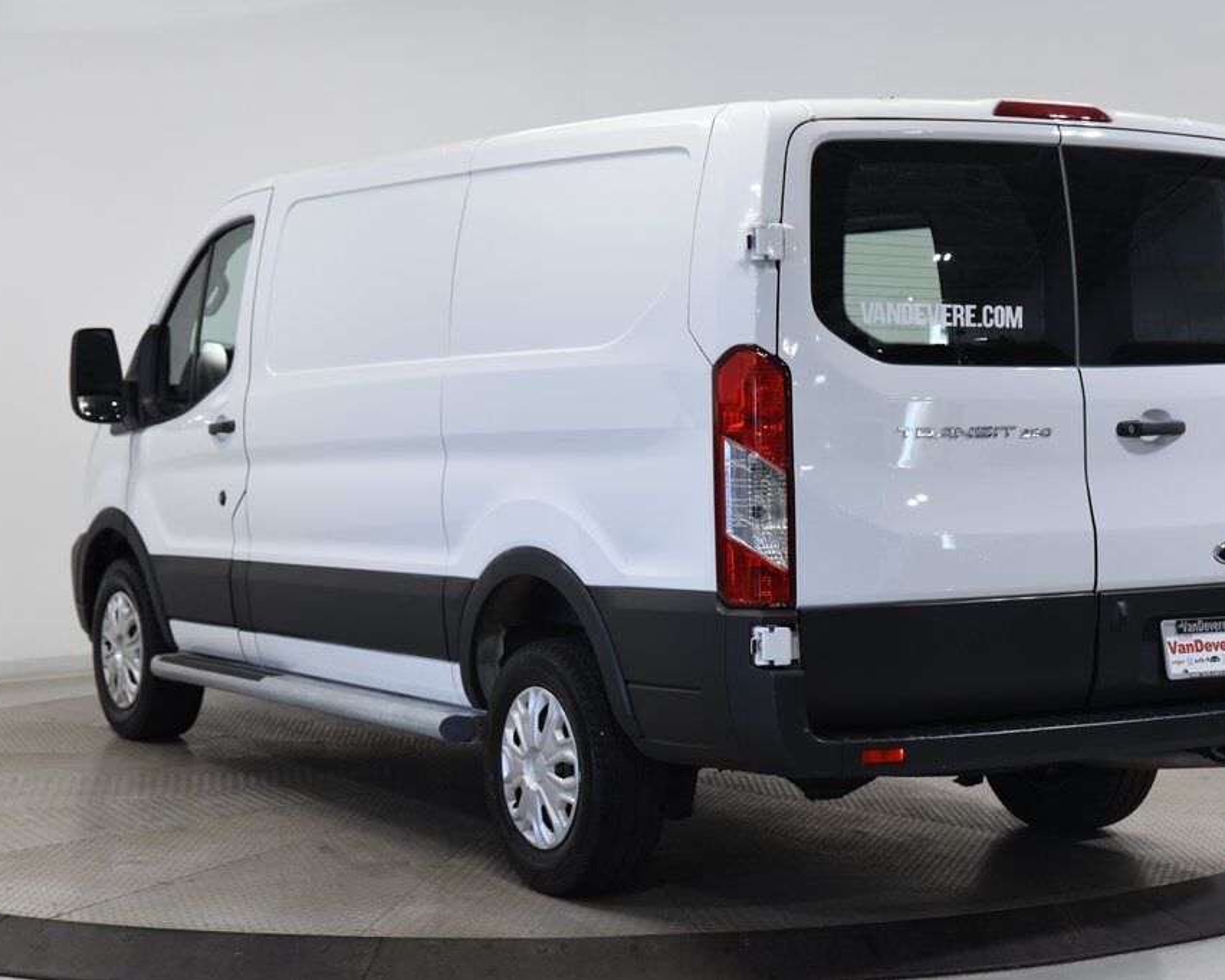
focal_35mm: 70
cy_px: 491
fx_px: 2537
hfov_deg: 27.1
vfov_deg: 21.8
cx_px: 715
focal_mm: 62
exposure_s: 1/100
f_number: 5
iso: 1600
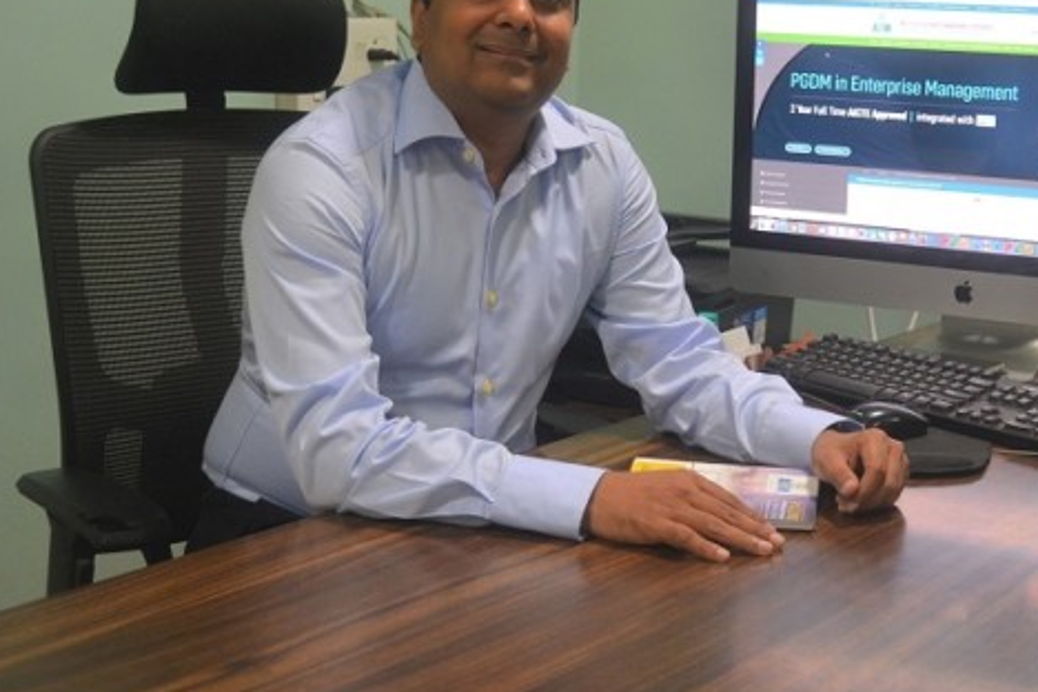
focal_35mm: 58
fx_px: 1672
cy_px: 237
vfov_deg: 23.3
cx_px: 759
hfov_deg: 33.9
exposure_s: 1/25
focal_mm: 26
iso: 400
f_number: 4.2
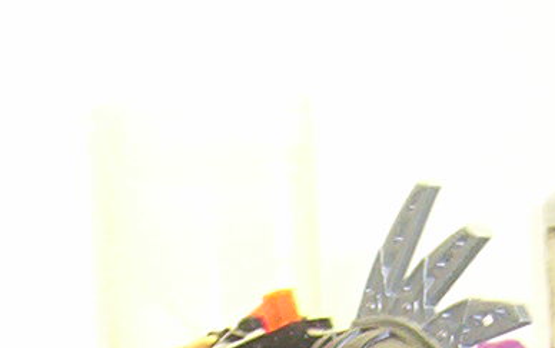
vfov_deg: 6.5
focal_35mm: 192
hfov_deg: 10.9
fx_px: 2906
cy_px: 842
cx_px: 389
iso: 140
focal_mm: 5.77
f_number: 2.73
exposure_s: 1/60
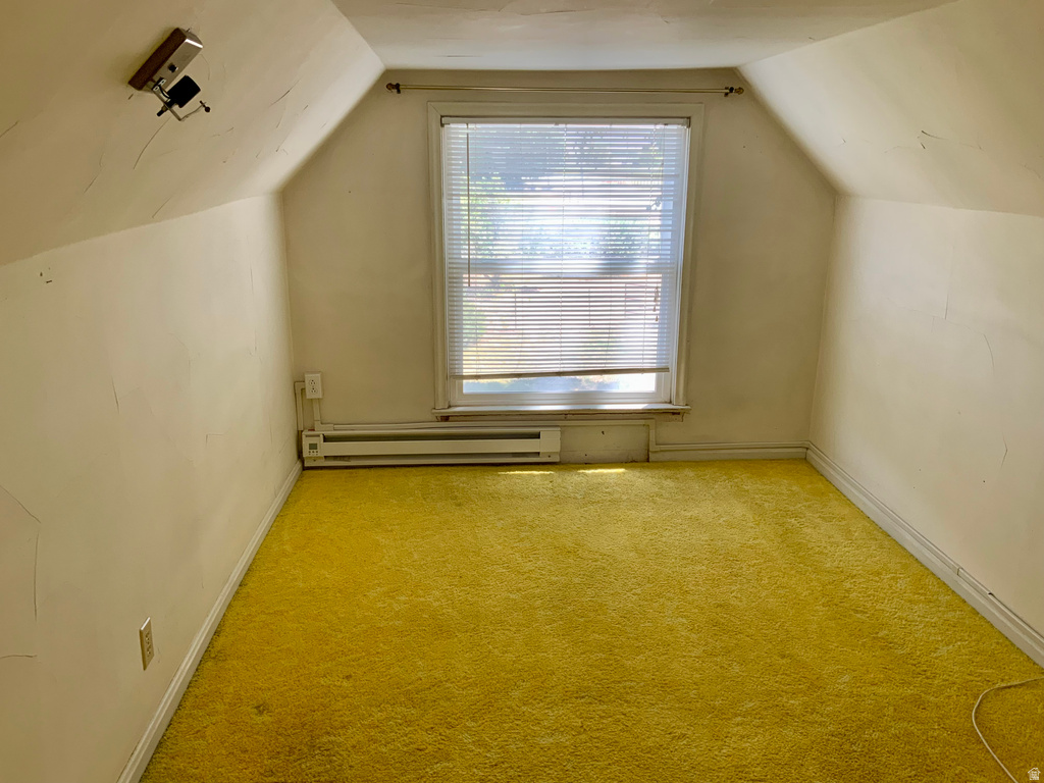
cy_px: 392
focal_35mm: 29
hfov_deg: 61.7
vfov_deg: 48.2
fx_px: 875
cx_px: 522
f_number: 1.8
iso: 40
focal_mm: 3
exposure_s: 1/60
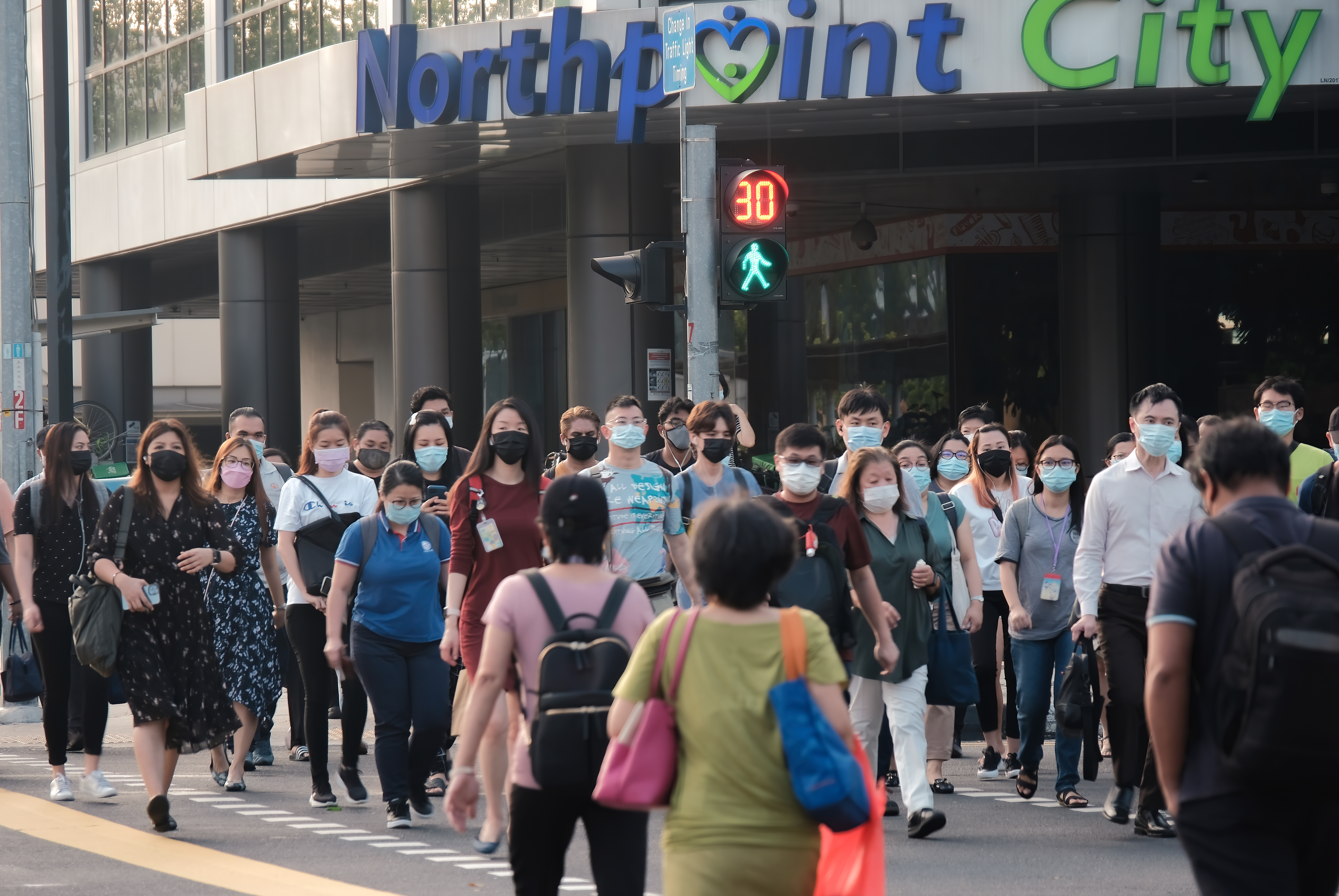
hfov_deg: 11.8
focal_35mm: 174
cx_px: 670
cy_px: 448
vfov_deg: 7.9
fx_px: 6481
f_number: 5.6
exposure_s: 1/60
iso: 200
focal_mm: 116.1
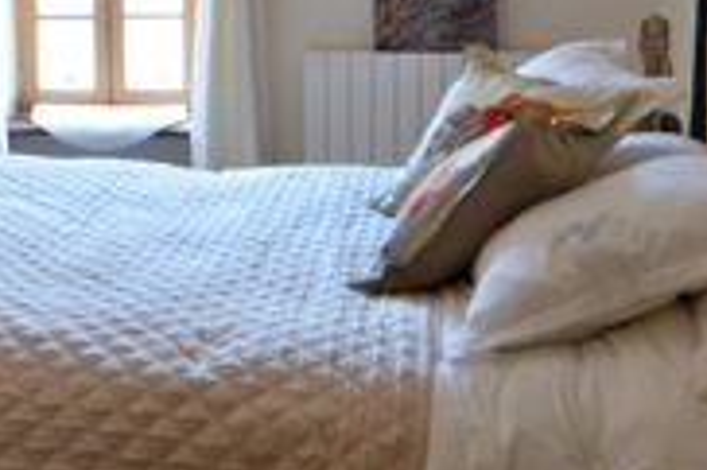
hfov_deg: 32.6
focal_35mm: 58
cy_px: -4
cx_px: 56
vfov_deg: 22.4
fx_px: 1138
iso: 900
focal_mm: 10
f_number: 3.5
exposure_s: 1/60
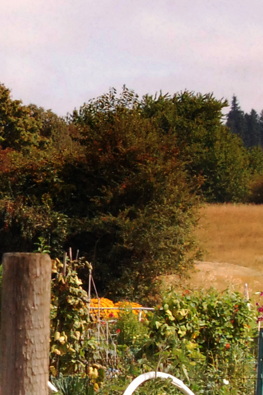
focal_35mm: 228
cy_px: 299
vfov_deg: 9.0
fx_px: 2503
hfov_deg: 6.0
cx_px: -105
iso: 1600
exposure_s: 1/640
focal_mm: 38
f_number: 14
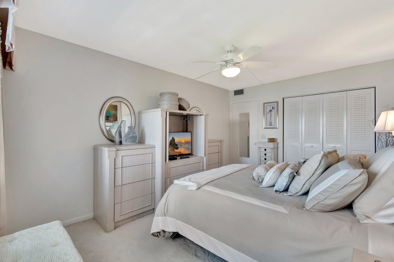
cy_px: 131
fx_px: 164
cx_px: 197
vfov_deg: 77.3
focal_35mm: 15
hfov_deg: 100.4
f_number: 8
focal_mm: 10
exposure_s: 1/15
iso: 1800
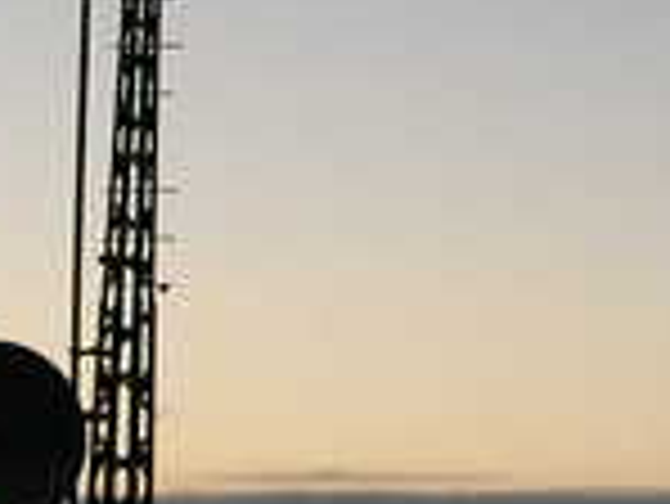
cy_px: 70
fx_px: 3739
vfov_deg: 7.7
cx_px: 585
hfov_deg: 10.2
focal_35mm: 193
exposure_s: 1/102
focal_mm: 6
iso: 50
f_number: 2.7
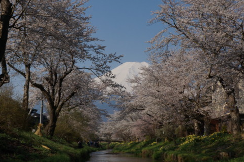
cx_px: 134
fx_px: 380
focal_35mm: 56
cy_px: 80
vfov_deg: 24.2
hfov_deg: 35.6
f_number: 20
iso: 200
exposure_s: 1/200
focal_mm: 28
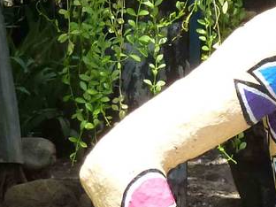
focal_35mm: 292
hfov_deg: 6.7
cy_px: 100
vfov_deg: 5.1
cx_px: 445
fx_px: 2328
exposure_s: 1/320
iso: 160
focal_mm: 10.1
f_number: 4.4
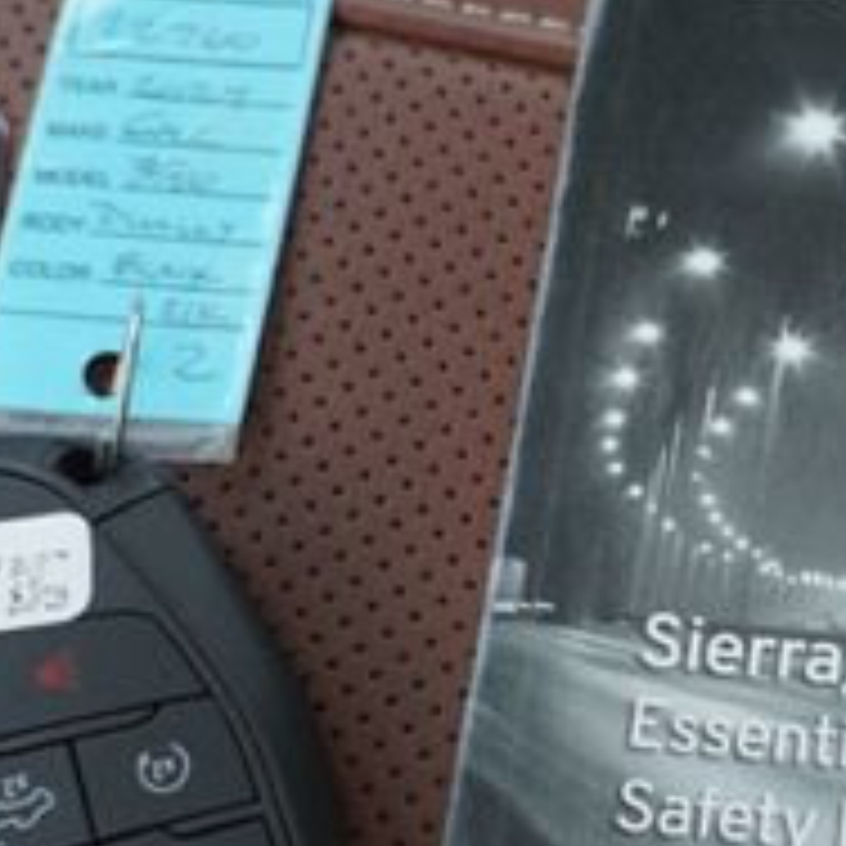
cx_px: 909
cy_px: 450
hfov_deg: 19.2
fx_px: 2406
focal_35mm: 87
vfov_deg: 19.9
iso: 160
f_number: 4
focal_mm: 20
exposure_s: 1/60
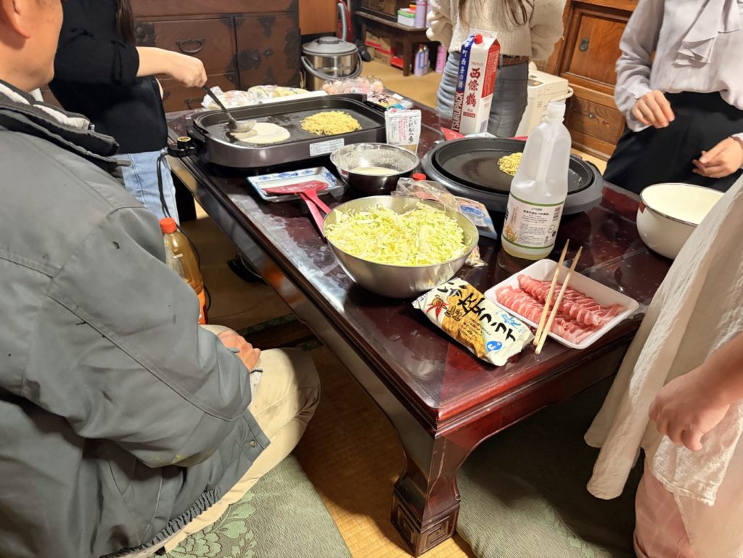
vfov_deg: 53.1
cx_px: 372
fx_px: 558
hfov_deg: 67.3
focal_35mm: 26
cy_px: 279
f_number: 1.6
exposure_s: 1/40
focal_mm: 5.96
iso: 500
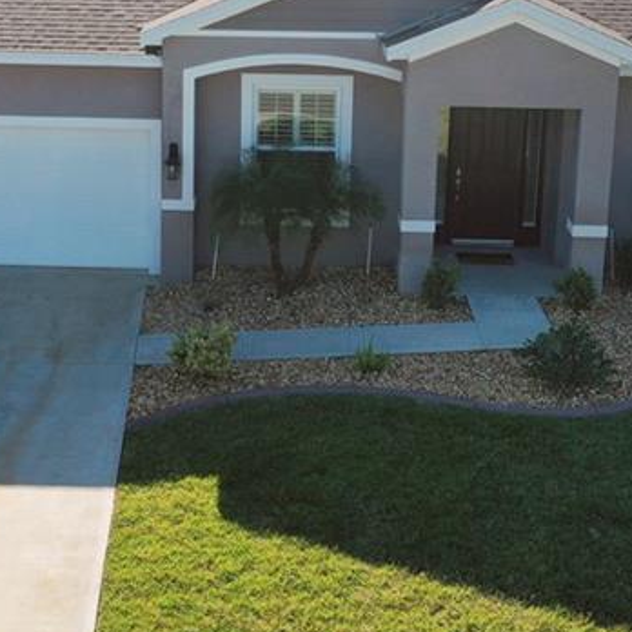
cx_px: 209
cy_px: 202
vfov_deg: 24.5
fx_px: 1446
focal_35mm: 70
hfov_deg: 24.5
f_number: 6.3
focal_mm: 10.26
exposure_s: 1/500
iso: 100
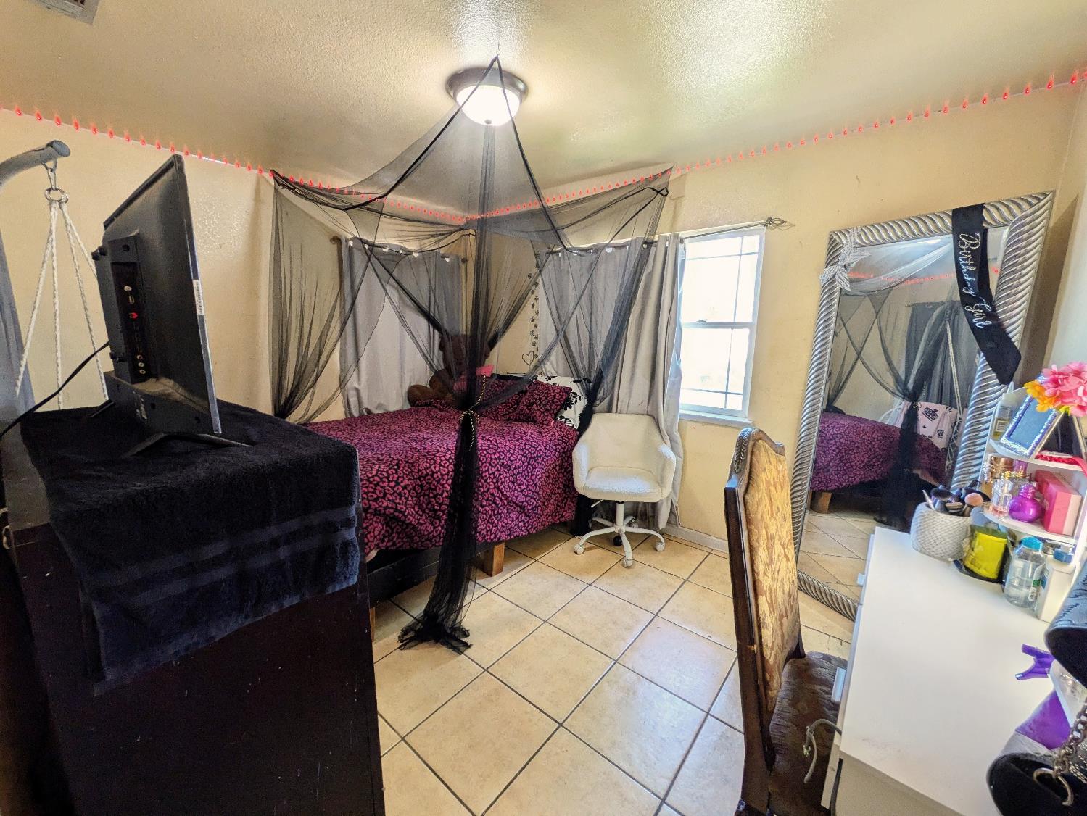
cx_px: 544
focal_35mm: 14
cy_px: 408
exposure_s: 1/24
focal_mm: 1.83
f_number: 2.2
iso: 59
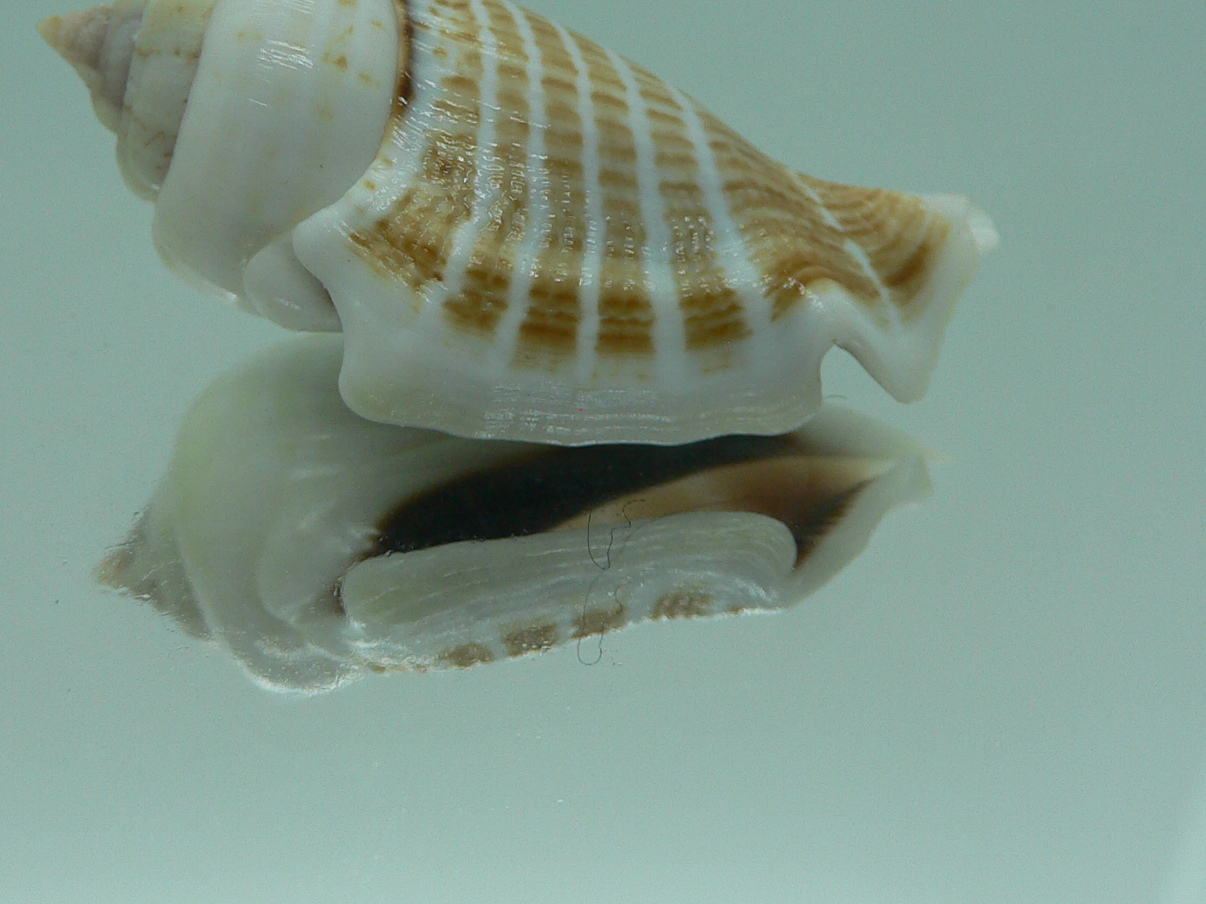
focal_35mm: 51
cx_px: 483
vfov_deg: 28.3
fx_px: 1777
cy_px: 280
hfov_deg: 37.3
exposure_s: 1/80
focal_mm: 4.6
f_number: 2.8
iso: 80
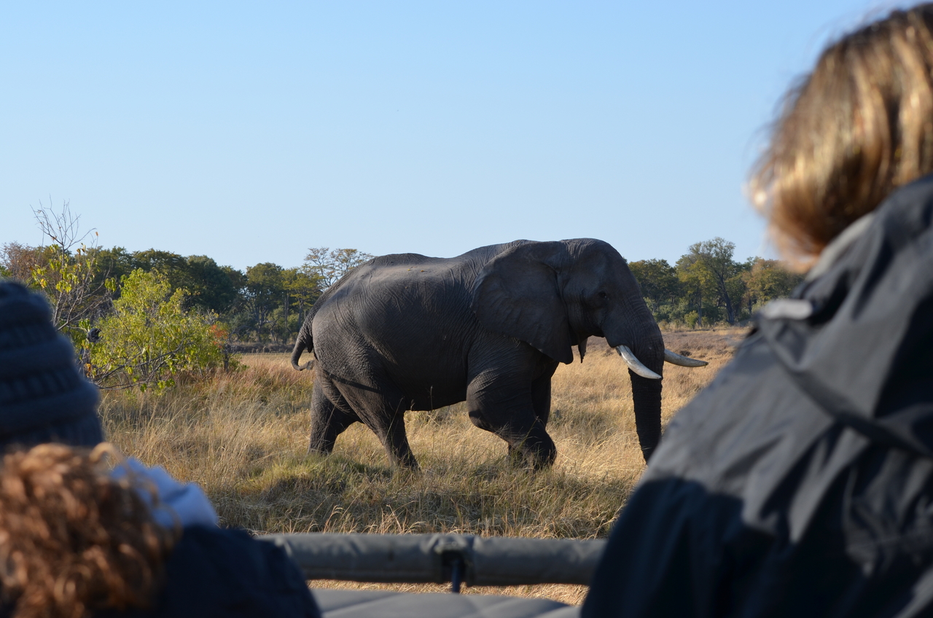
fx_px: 2134
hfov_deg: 24.7
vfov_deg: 16.5
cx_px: 466
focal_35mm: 82
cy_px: 309
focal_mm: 55
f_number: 8
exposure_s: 1/250
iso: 180
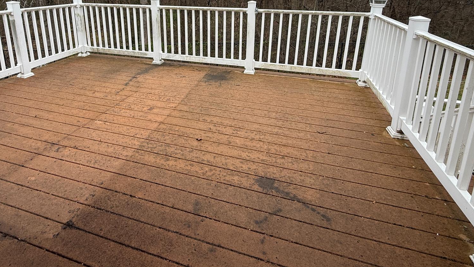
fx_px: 264
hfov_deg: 83.4
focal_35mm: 21
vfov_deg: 49.8
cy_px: 46
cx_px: 207
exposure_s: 1/368
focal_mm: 2.22
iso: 50
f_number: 2.2
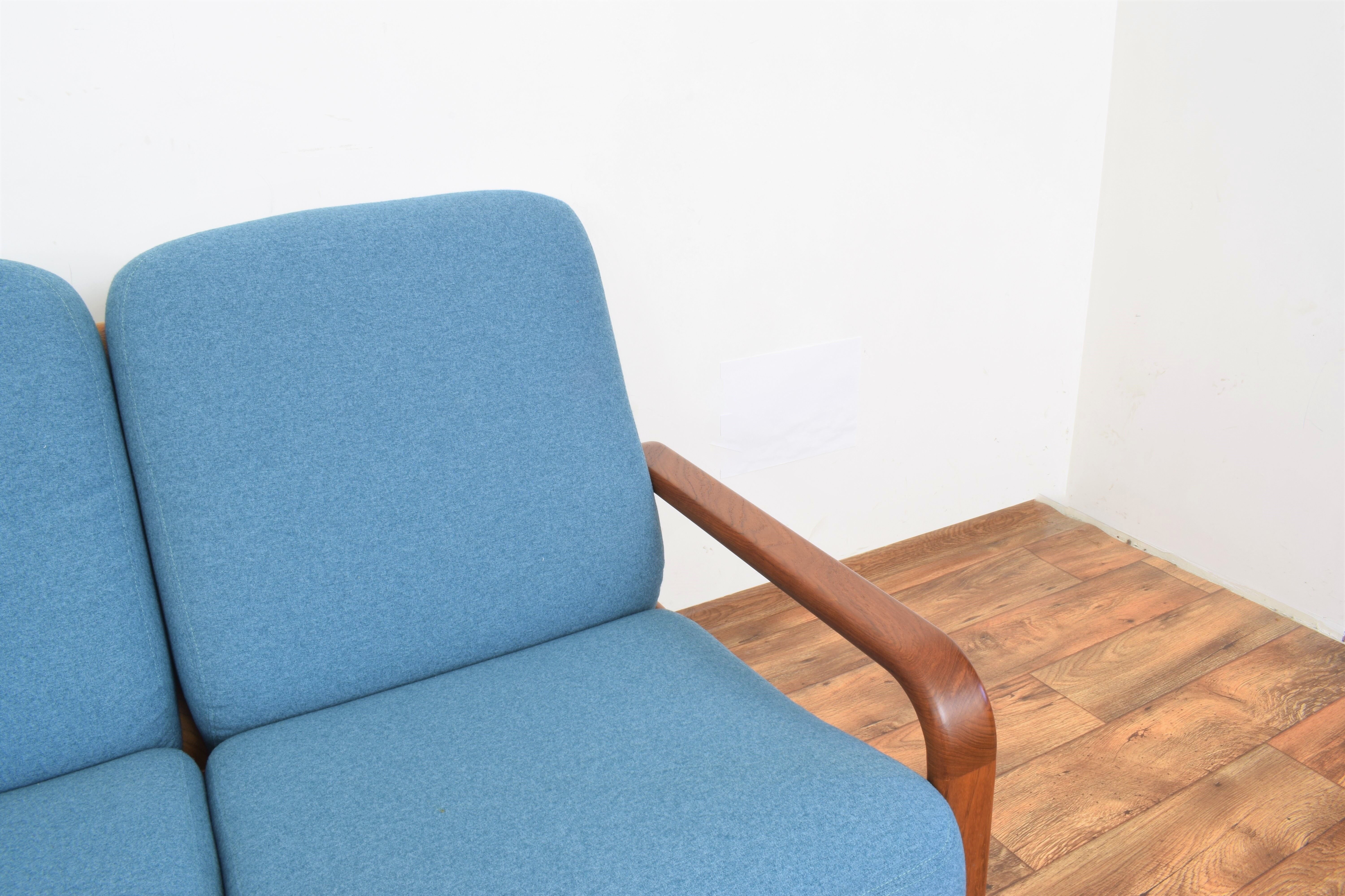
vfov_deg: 47.9
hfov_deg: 67.4
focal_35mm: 27
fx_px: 1009
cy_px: 448
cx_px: 672
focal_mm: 18
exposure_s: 4
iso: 100
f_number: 22
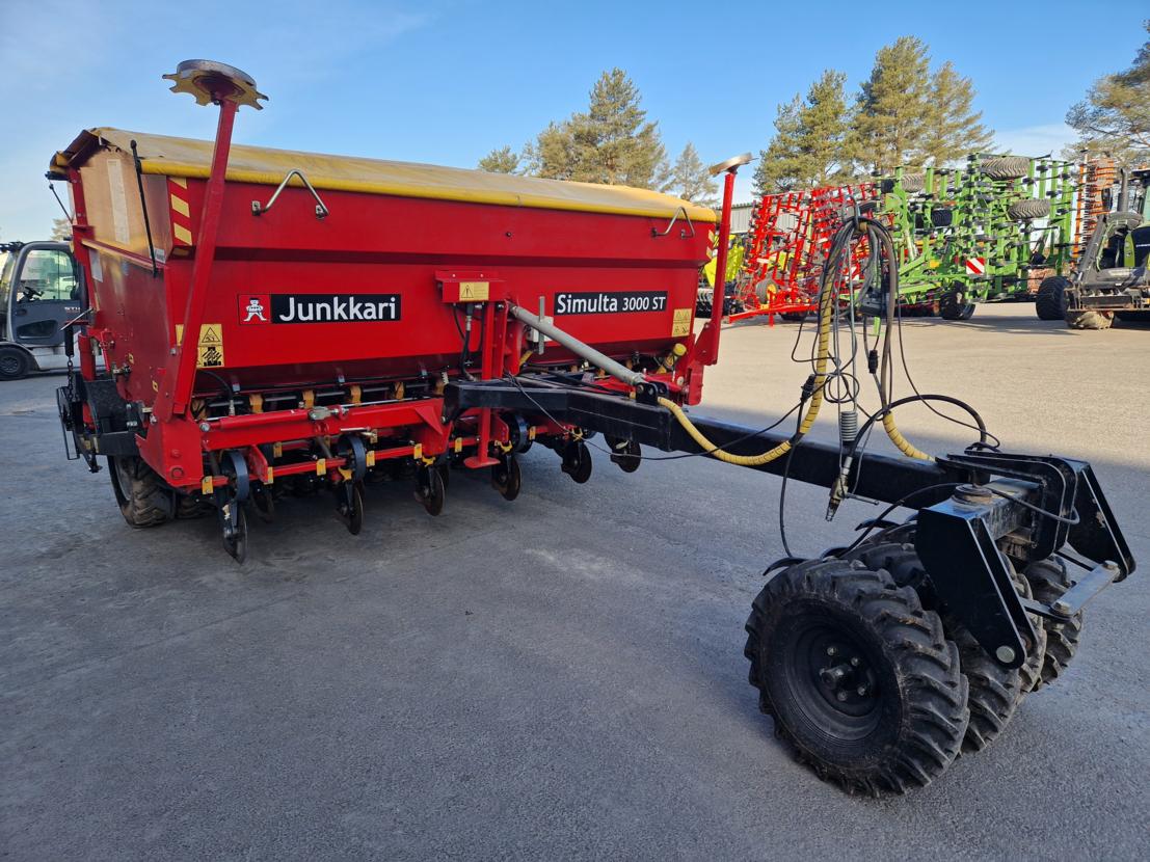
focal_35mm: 23
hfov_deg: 73.9
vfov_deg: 58.9
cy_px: 431
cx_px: 575
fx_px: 764
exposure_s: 1/498
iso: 50
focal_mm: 5.4
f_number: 1.8
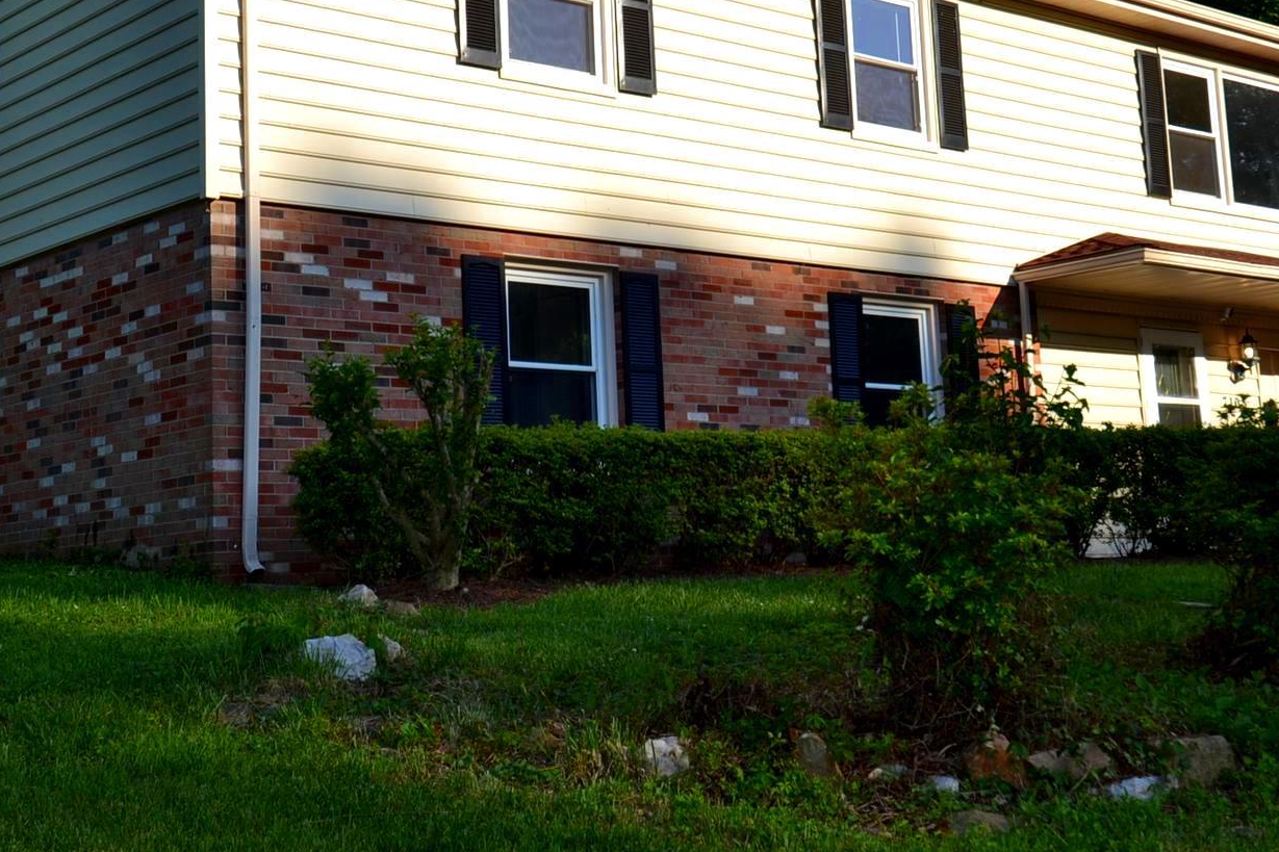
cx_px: 637
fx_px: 1954
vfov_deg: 24.5
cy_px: 265
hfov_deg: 36.3
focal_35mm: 55
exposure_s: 1/200
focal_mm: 22
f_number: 8
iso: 100
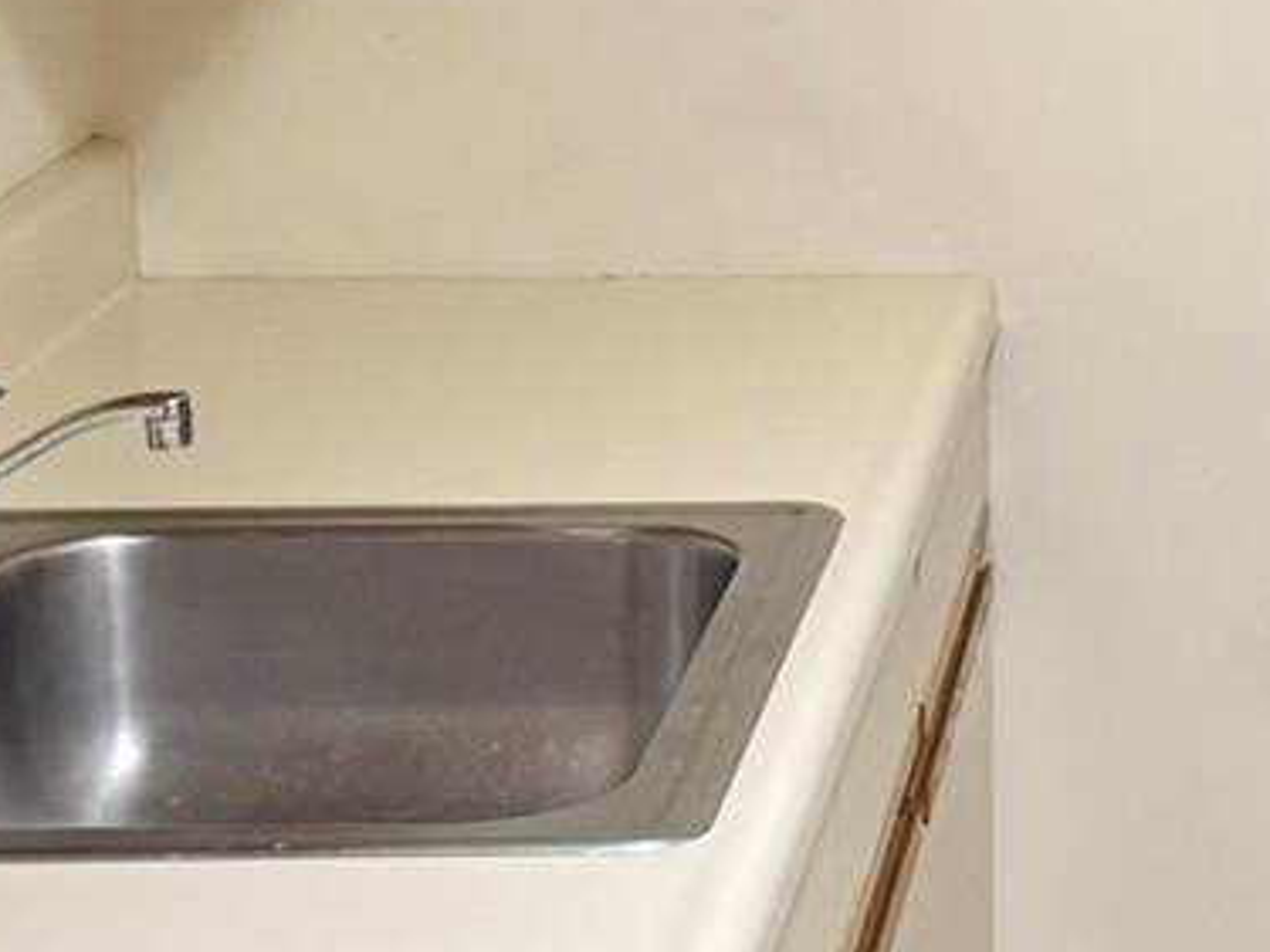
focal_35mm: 131
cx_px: 1419
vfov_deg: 11.2
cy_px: -102
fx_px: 4805
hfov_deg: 14.7
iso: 400
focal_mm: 6.76
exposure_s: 1/60
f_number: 1.78
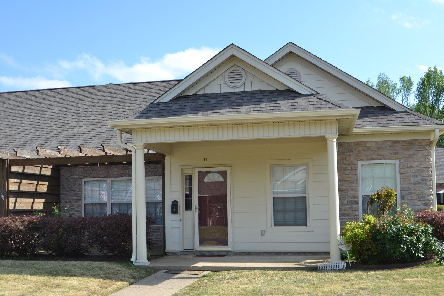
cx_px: 222
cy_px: 169
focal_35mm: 44
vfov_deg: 30.5
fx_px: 543
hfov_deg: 44.5
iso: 100
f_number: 7.1
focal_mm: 24
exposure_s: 1/200
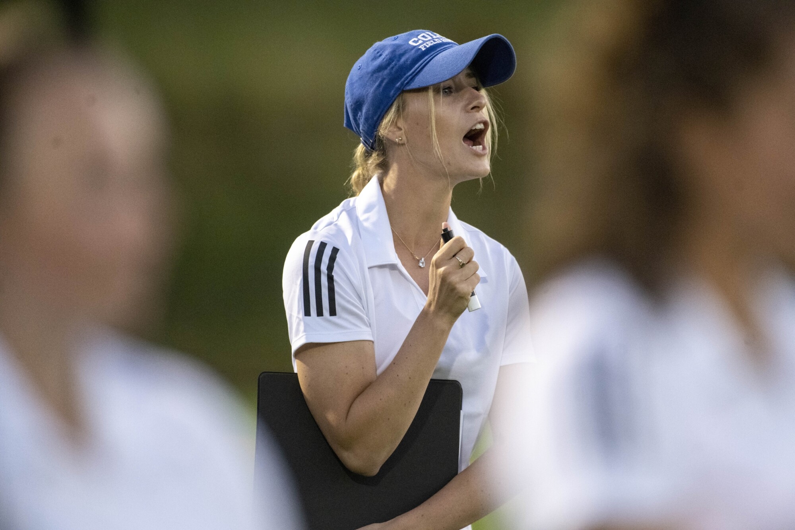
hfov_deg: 4.1
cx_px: 398
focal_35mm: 500
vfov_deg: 2.7
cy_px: 265
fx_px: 11040
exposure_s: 1/1250
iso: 5000
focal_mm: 500
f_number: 4
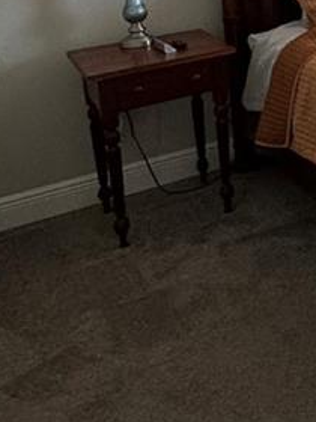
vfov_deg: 28.8
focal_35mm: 60
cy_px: -56
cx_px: 637
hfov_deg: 17.4
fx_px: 730
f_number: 2.2
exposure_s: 1/99
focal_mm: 2.22
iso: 200
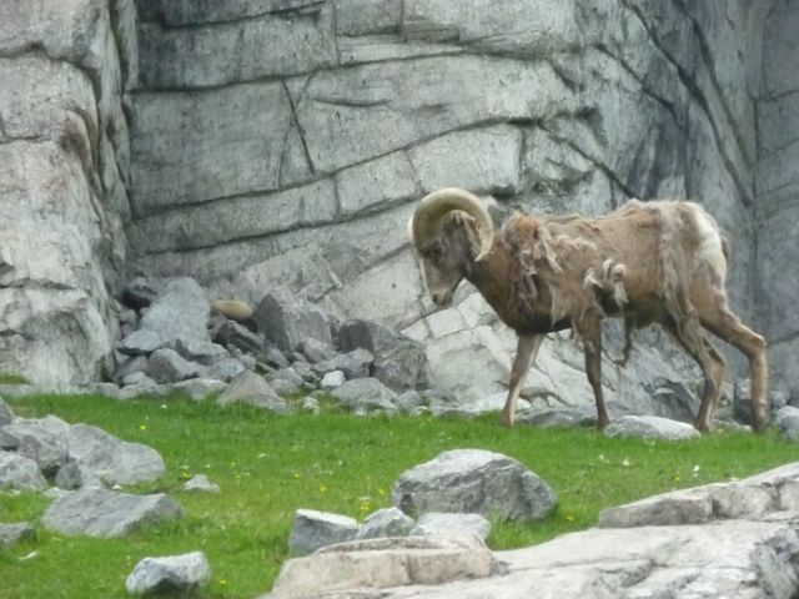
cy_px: 300
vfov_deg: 7.4
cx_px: 400
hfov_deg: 9.9
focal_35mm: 200
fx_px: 4616
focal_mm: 36
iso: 1600
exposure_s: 1/200
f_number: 18
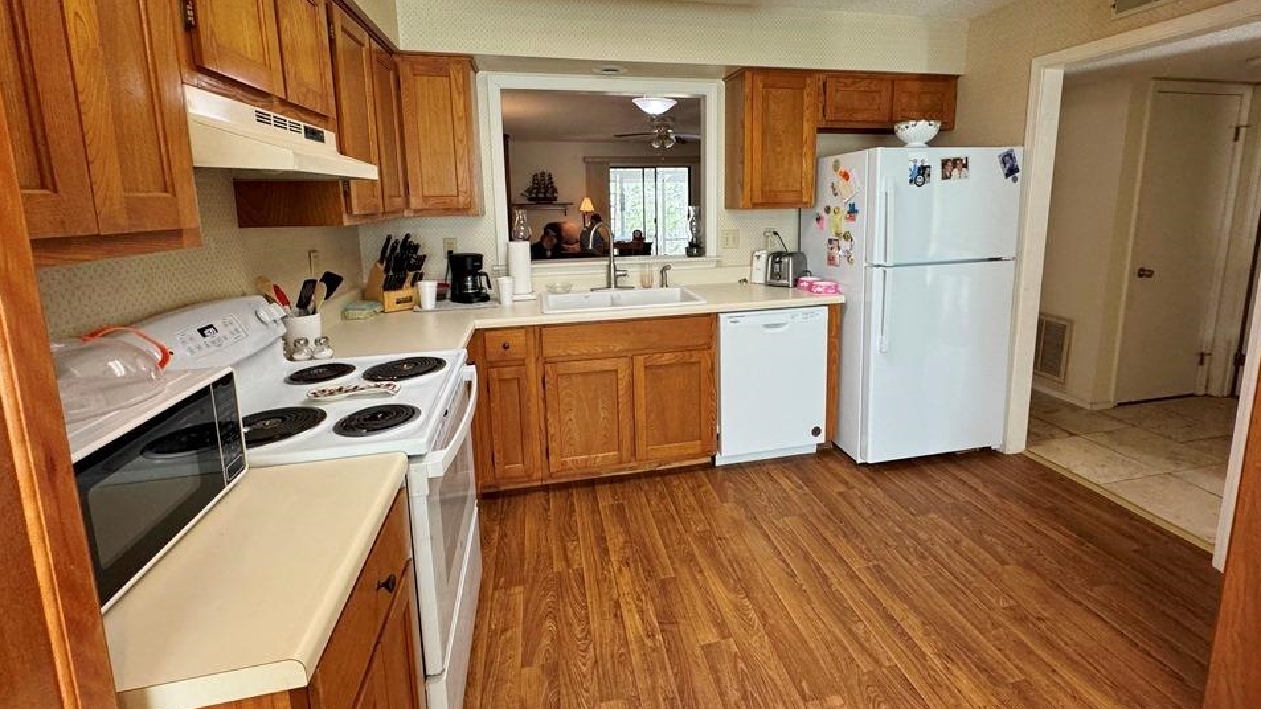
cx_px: 659
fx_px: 535
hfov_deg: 99.3
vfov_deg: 66.4
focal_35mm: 16
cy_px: 280
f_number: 2.2
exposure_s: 1/120
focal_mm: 2.22
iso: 250
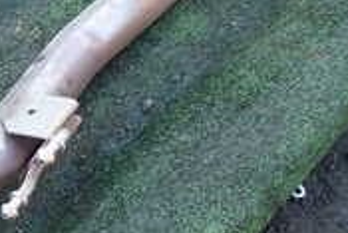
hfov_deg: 18.0
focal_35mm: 107
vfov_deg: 12.7
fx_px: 1035
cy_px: 30
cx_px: -87
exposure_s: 1/60
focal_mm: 5.4
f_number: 2.3
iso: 200
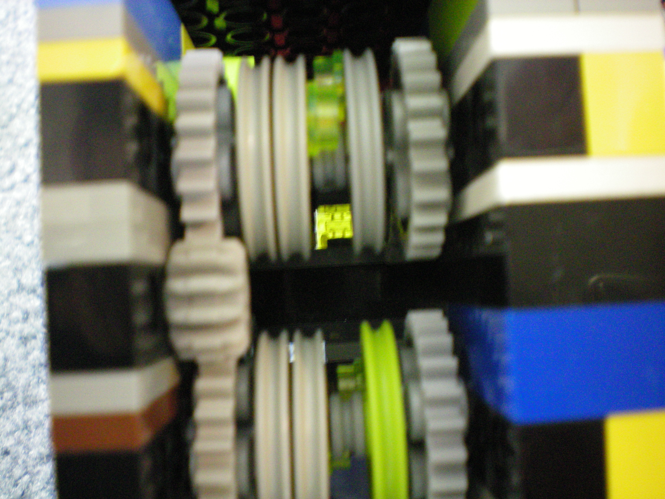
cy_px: 250
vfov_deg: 37.7
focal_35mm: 38
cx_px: 332
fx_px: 730
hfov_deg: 49.0
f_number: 3.1
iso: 400
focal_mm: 6.3
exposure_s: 1/2.5
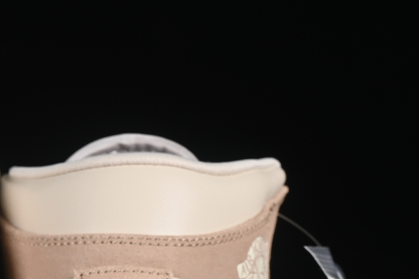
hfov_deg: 8.4
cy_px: 269
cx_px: 2
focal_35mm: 243
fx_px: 2829
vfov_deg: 5.6
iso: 160
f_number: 8
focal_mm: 50
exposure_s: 1/80
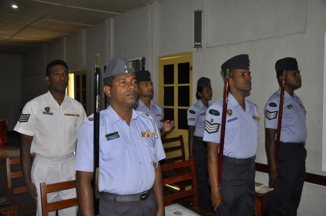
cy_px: 108
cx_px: 163
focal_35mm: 33
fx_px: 298
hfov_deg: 57.3
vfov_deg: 39.8
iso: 400
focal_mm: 22
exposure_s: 1/80
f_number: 4
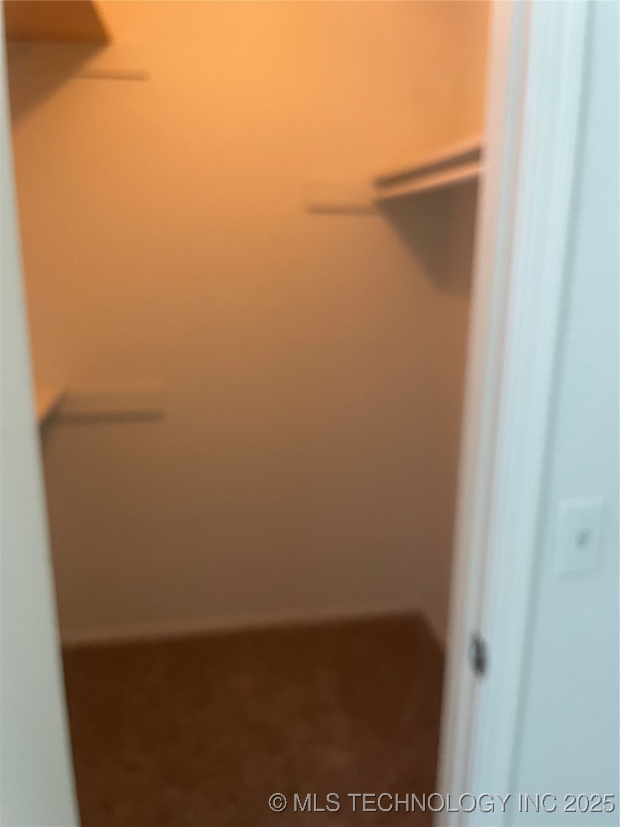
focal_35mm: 26
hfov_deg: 53.1
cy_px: 414
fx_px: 621
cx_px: 310
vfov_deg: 67.3
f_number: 1.6
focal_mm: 4.2
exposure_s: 1/60
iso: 200
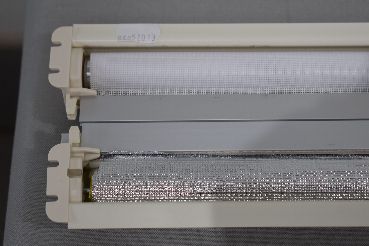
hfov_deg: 24.6
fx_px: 846
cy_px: 123
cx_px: 184
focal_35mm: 82
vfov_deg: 16.6
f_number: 5.6
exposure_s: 1/125
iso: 360
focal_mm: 55
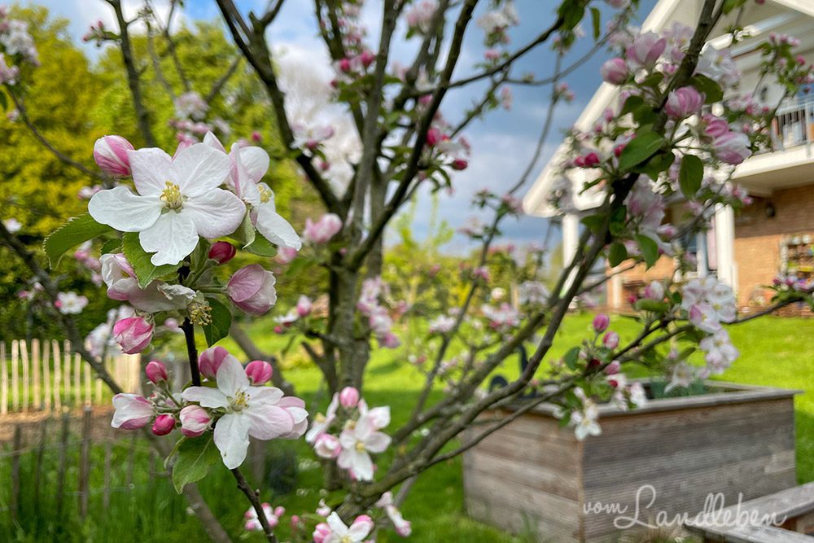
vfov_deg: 53.1
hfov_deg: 73.7
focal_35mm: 24
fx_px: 543
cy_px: 272
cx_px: 407
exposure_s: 1/125
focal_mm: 16
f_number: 5.6
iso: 100
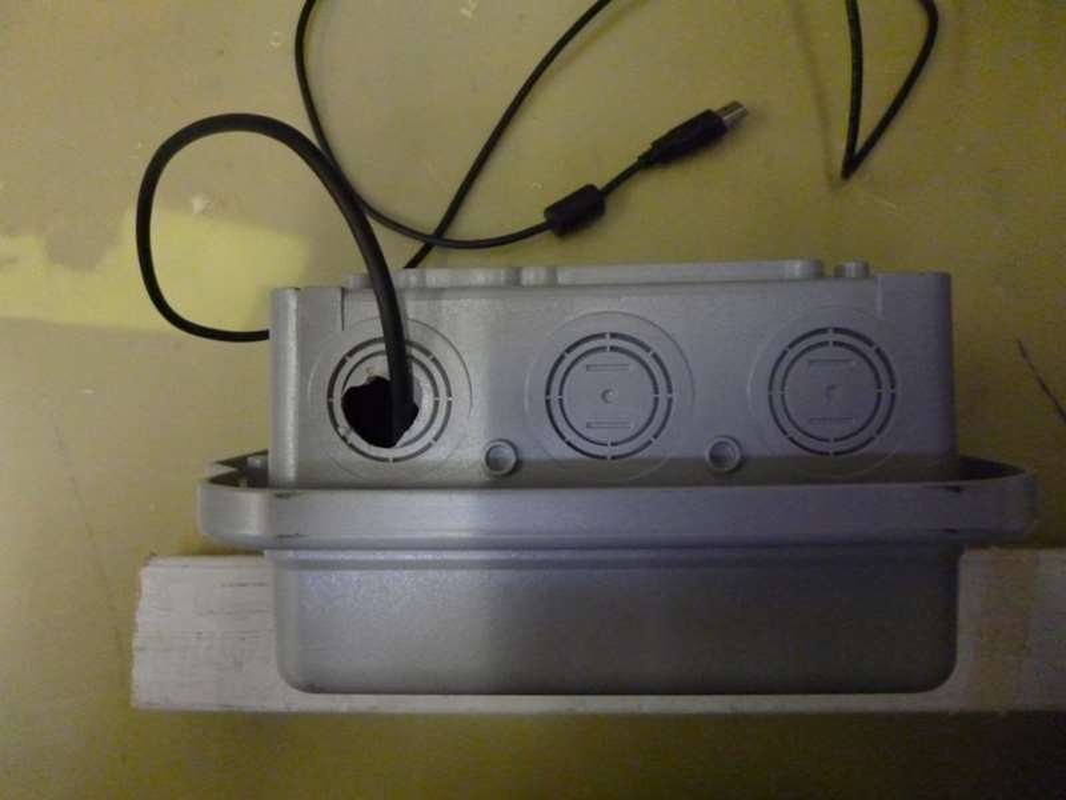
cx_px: 533
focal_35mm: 28
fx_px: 862
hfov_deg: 63.4
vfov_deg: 49.7
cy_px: 400
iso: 800
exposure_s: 1/30
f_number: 3.1
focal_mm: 5
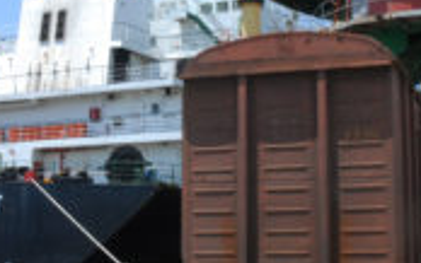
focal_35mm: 86
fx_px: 987
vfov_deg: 15.2
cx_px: 189
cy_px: 118
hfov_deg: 24.1
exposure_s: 1/125
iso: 800
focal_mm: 24
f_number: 22
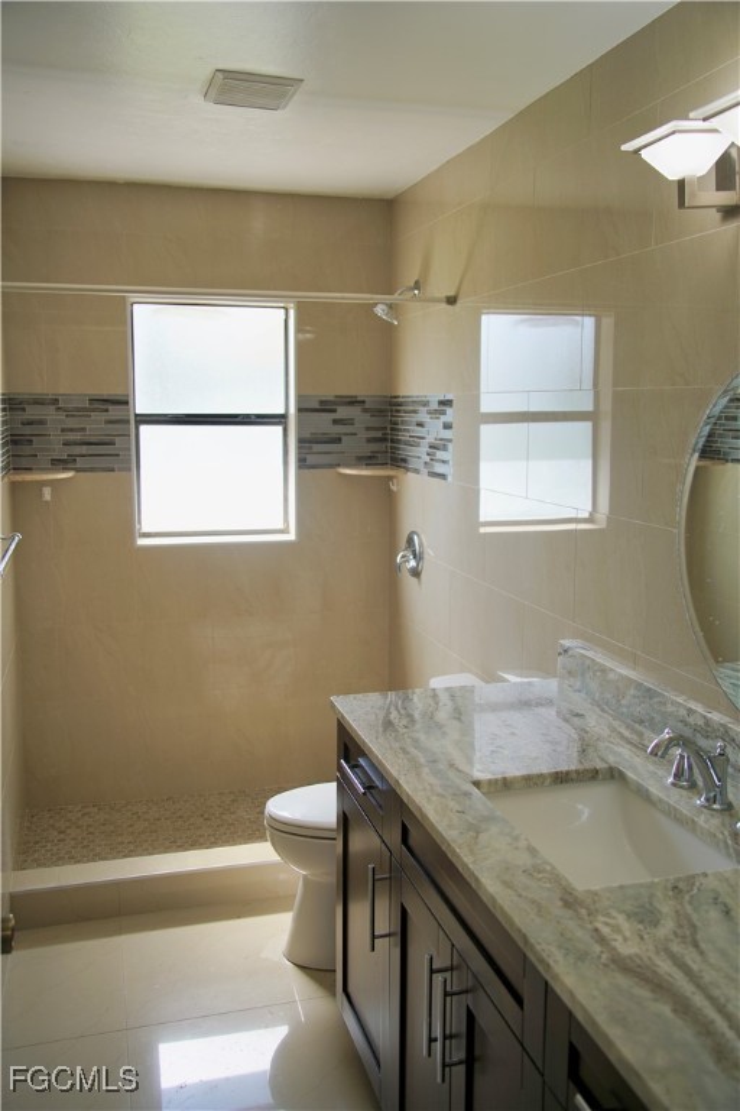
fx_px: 956
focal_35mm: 31
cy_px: 556
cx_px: 370
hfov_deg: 42.3
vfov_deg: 60.3
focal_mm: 31
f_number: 4
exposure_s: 1/80
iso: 100
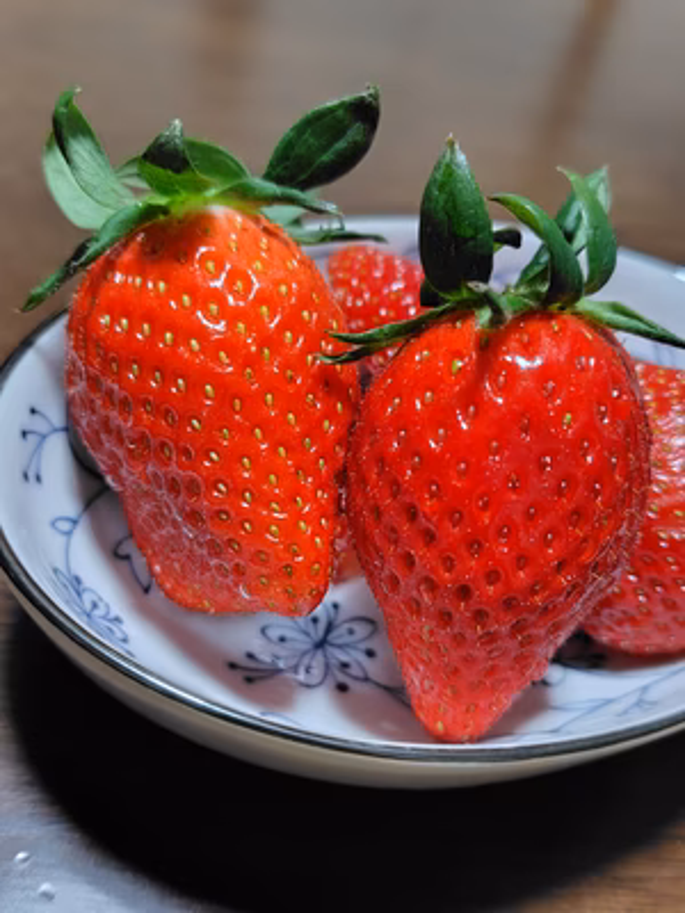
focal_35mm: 23
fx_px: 607
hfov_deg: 58.9
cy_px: 456
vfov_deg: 73.9
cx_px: 342
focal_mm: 5.6
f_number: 1.9
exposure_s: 1/100
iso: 1714
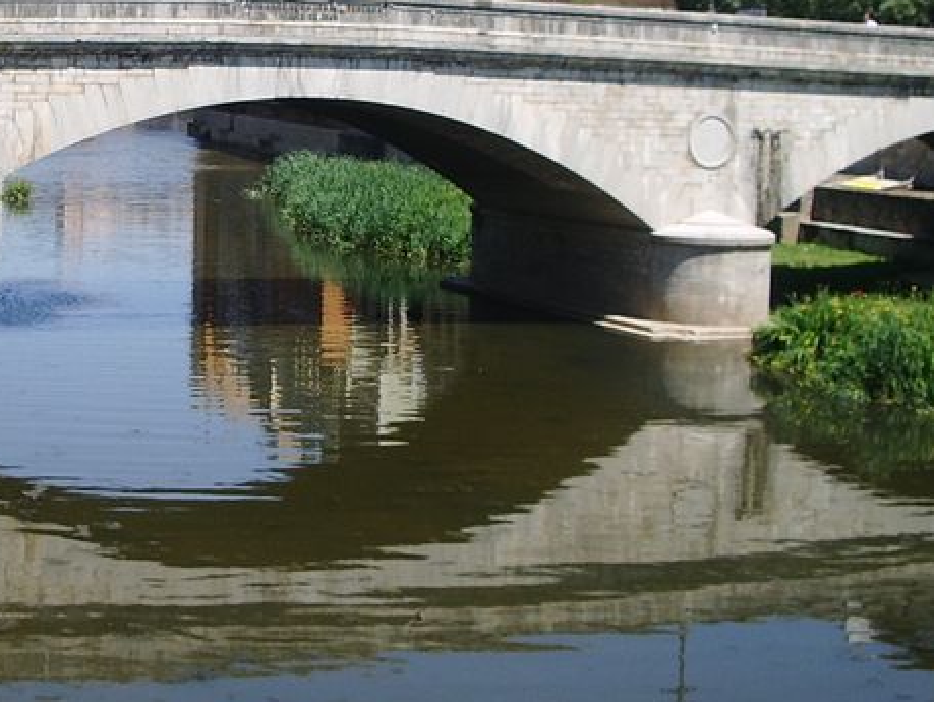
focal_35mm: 78
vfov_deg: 18.8
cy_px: 183
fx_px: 2106
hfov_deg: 24.5
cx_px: 149
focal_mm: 5.8
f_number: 4.3
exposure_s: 1/400
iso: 50
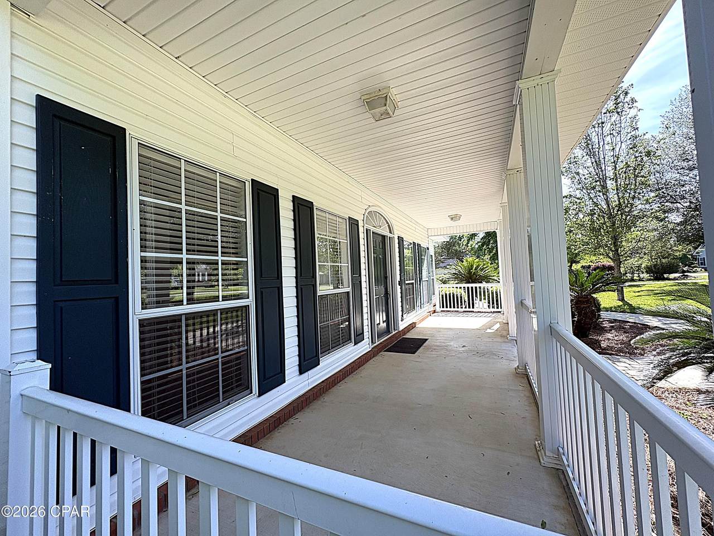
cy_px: 268
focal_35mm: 14
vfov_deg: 85.7
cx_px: 357
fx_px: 289
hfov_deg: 102.1
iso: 64
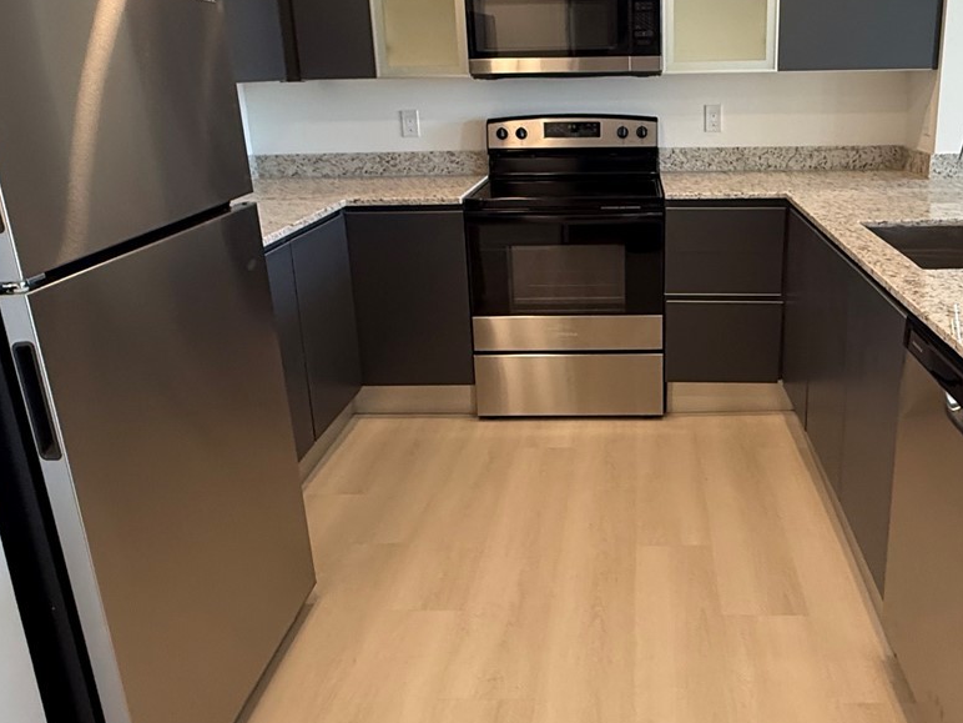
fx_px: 807
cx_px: 627
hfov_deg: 60.5
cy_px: 272
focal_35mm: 29
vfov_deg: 47.8
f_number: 2.2
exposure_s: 1/120
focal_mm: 2.22
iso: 320
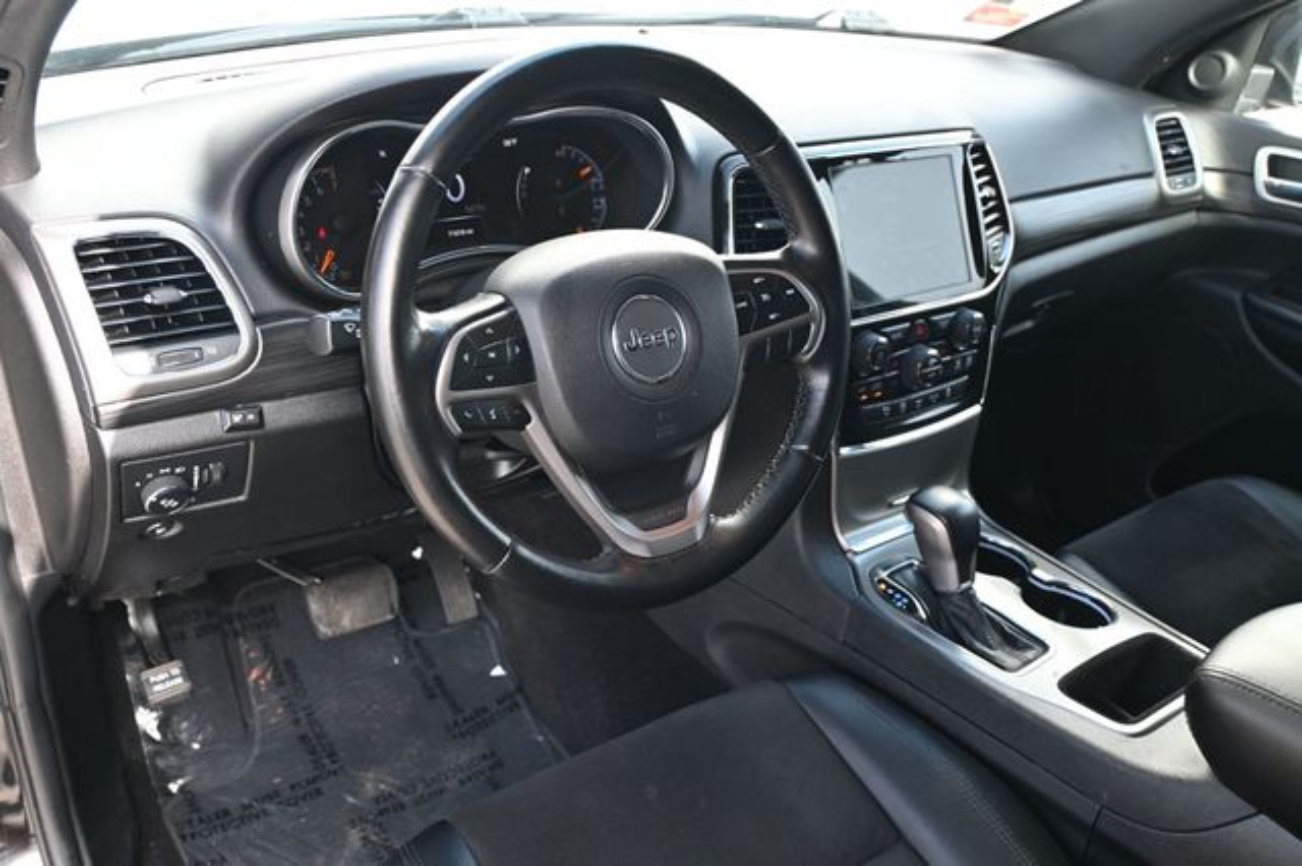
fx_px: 1139
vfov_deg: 41.7
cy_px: 433
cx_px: 651
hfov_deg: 59.5
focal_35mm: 32
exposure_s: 1/125
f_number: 4
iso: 500
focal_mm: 21
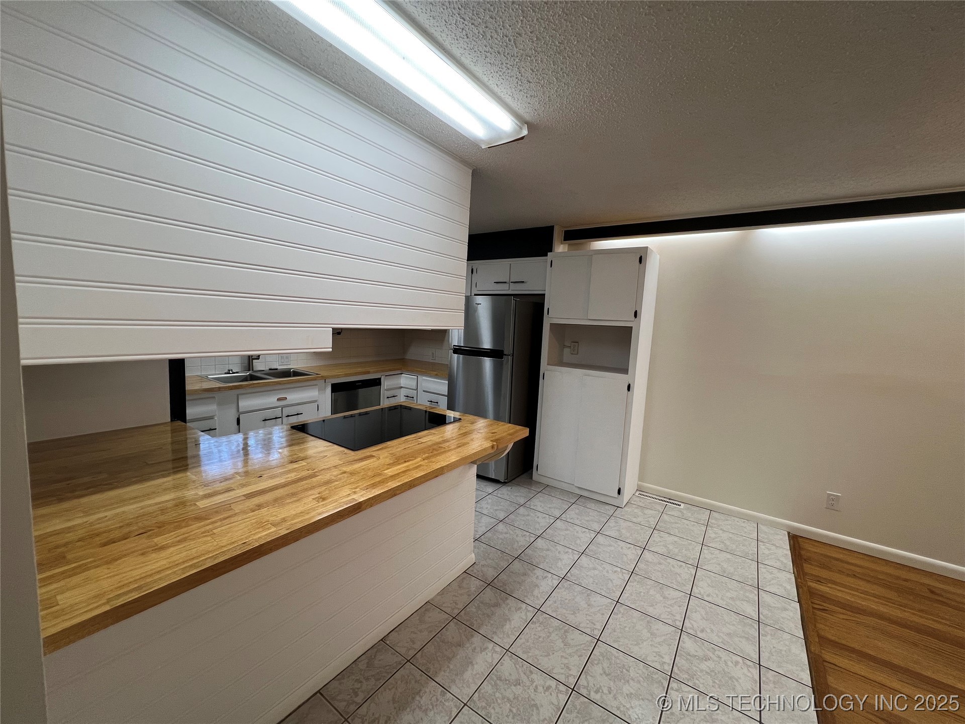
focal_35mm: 13
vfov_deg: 89.9
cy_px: 362
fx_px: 362
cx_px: 482
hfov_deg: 106.2
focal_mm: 1.57
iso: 100
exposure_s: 1/120
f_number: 1.8
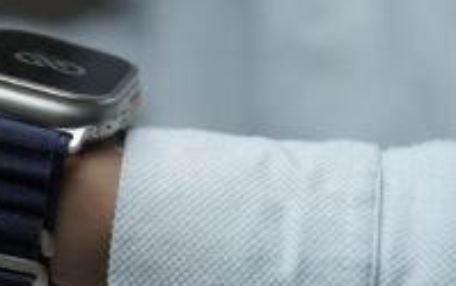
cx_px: 5
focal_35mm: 184
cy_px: 154
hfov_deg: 11.3
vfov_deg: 7.2
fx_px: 2290
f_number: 4
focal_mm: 90
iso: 1600
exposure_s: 1/90
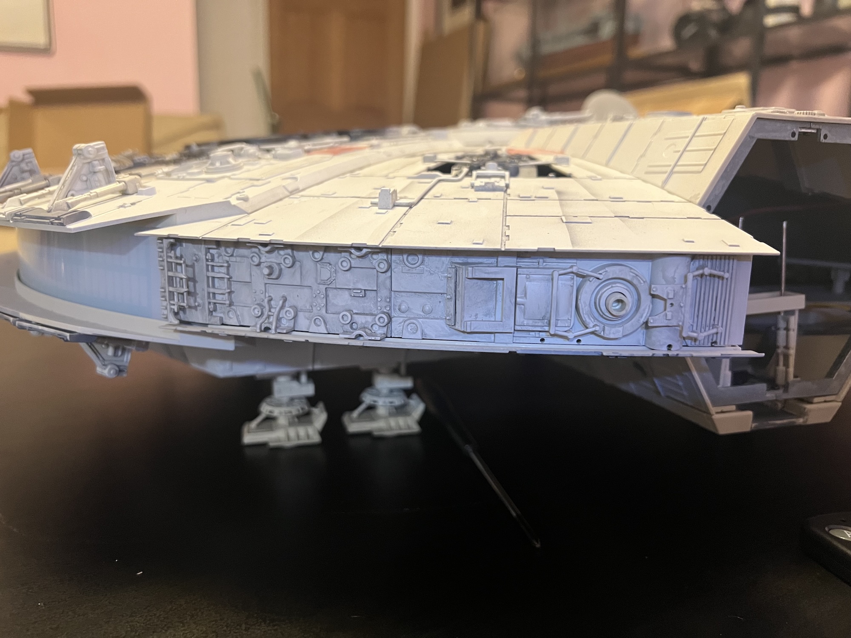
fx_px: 639
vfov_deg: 53.1
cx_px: 426
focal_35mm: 26
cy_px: 319
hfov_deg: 67.3
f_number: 1.5
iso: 500
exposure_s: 1/60
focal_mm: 5.7
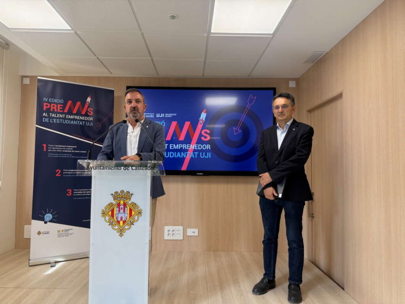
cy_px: 152
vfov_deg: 56.8
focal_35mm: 24
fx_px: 281
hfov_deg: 71.6
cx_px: 202
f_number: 1.78
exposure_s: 1/196
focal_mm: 6.76
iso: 160
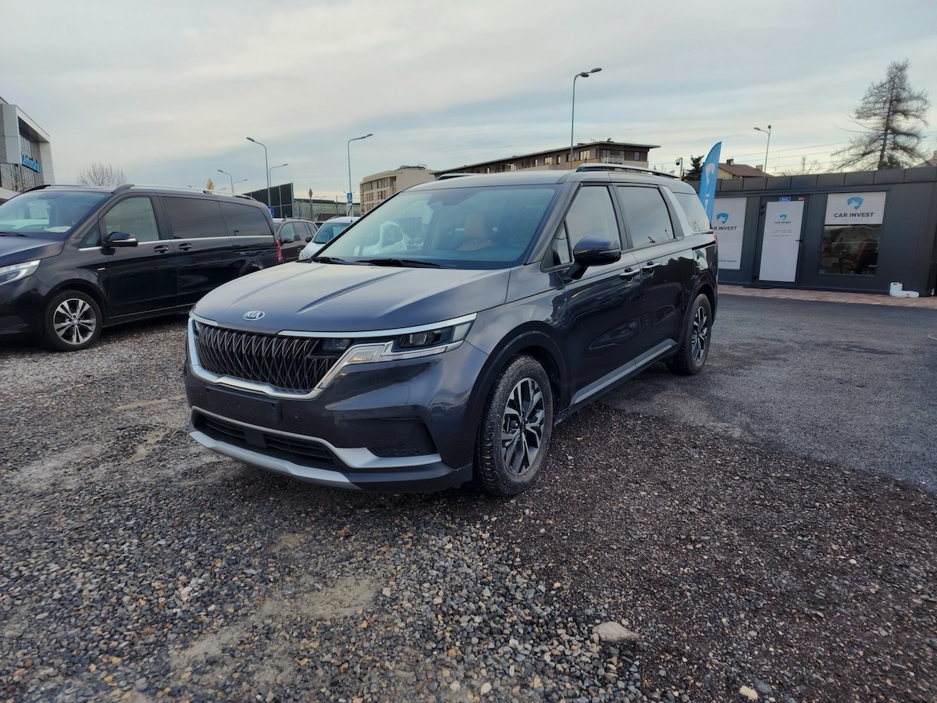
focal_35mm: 23
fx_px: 623
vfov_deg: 58.9
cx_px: 468
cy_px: 352
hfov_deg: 73.9
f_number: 1.8
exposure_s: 1/120
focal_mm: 6.4
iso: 20
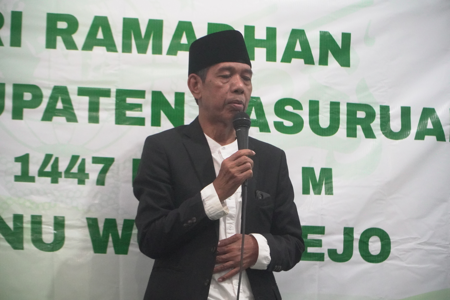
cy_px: 150
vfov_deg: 8.7
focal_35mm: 158
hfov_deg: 13.0
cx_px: 225
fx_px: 1969
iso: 8000
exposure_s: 1/200
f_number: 4.5
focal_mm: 105
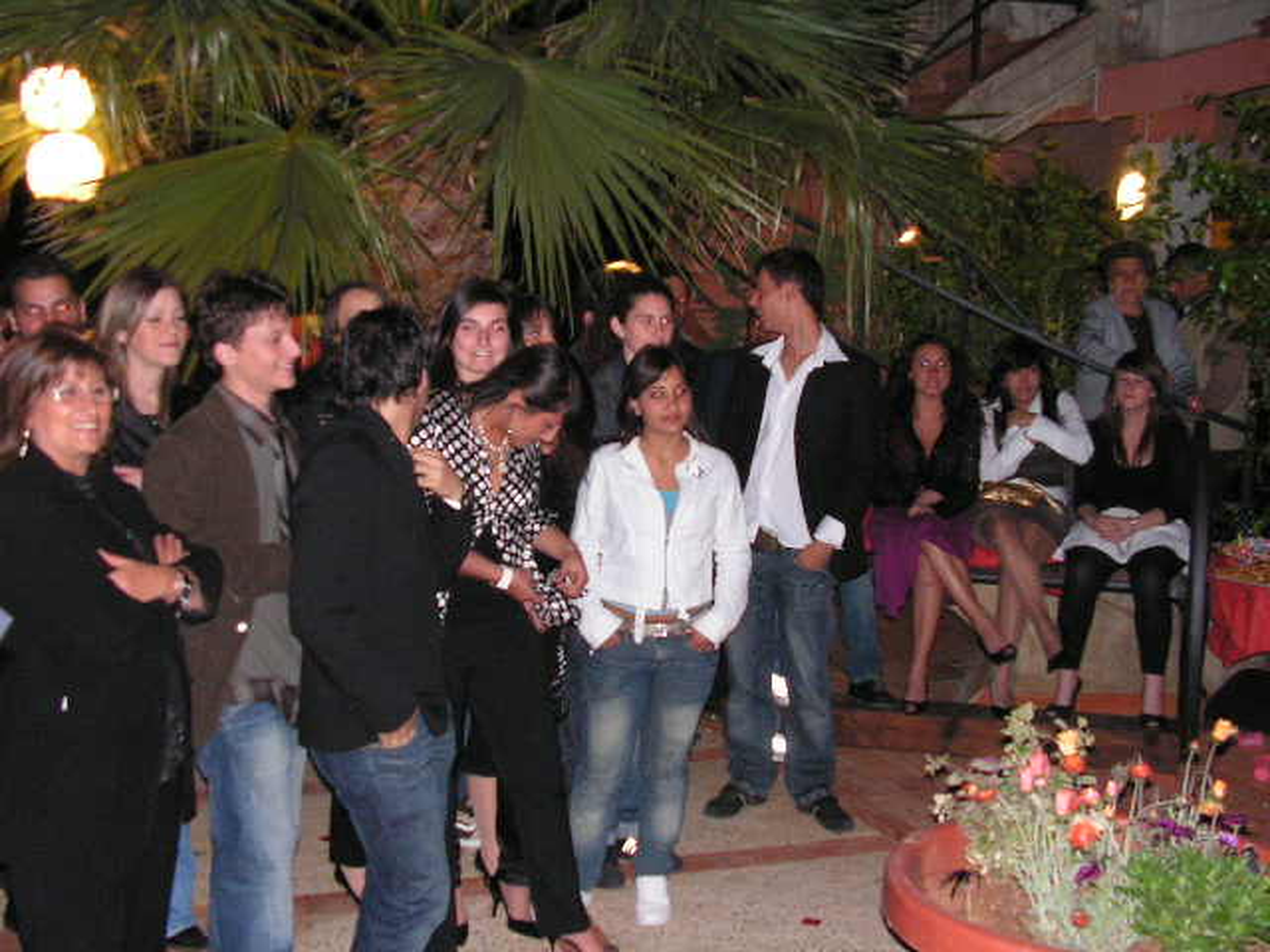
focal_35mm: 44
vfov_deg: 32.9
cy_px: 476
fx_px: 1614
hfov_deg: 42.9
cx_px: 635
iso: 200
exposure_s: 1/40
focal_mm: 7.4
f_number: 3.2
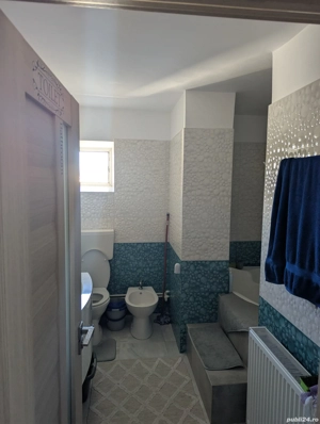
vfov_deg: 71.5
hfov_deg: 57.0
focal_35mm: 24
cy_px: 212
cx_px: 160
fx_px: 295
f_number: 1.85
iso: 81
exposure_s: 1/20
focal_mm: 6.81
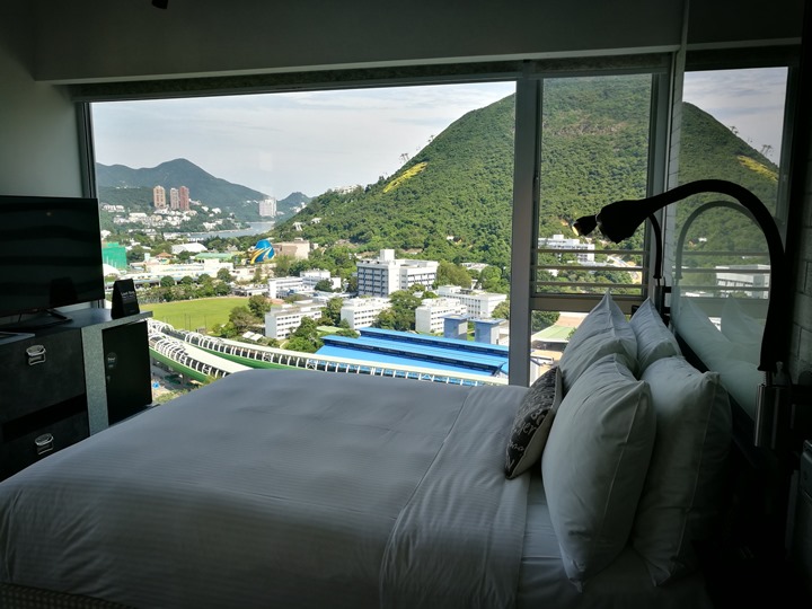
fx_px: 633
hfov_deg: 65.3
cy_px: 304
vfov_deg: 51.4
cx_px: 406
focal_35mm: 27
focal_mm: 4.5
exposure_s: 1/390
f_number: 2.2
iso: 50
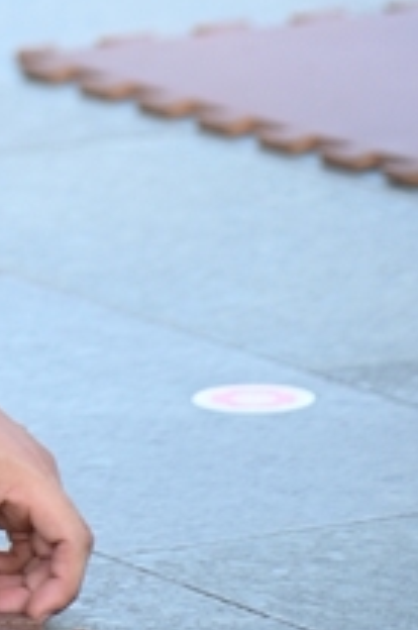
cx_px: -560
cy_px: -486
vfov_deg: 3.9
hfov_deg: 2.6
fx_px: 9209
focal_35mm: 527
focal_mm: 112
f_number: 4
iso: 500
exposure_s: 1/400
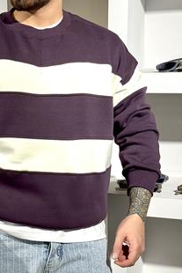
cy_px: 114
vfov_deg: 26.9
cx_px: 42
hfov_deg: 18.1
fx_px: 568
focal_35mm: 75
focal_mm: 6.76
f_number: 1.78
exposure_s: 1/214
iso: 64
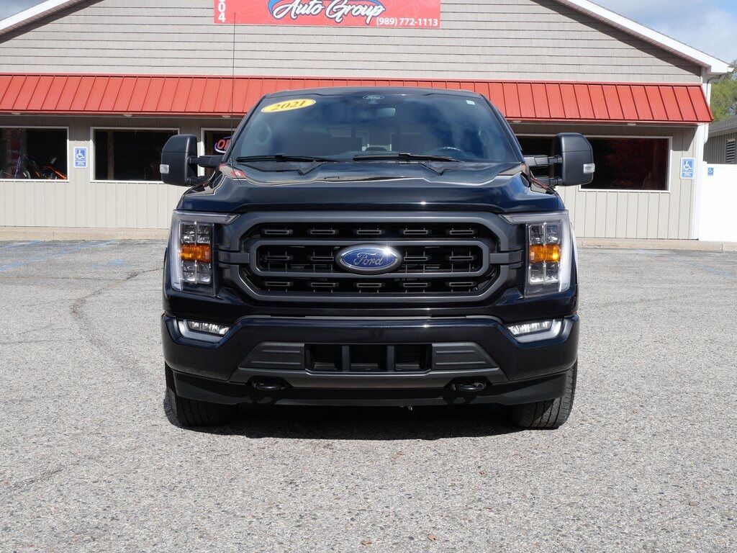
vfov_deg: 36.0
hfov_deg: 46.8
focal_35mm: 40
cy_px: 276
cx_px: 368
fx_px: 852
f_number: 9
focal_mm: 20
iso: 200
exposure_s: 1/400
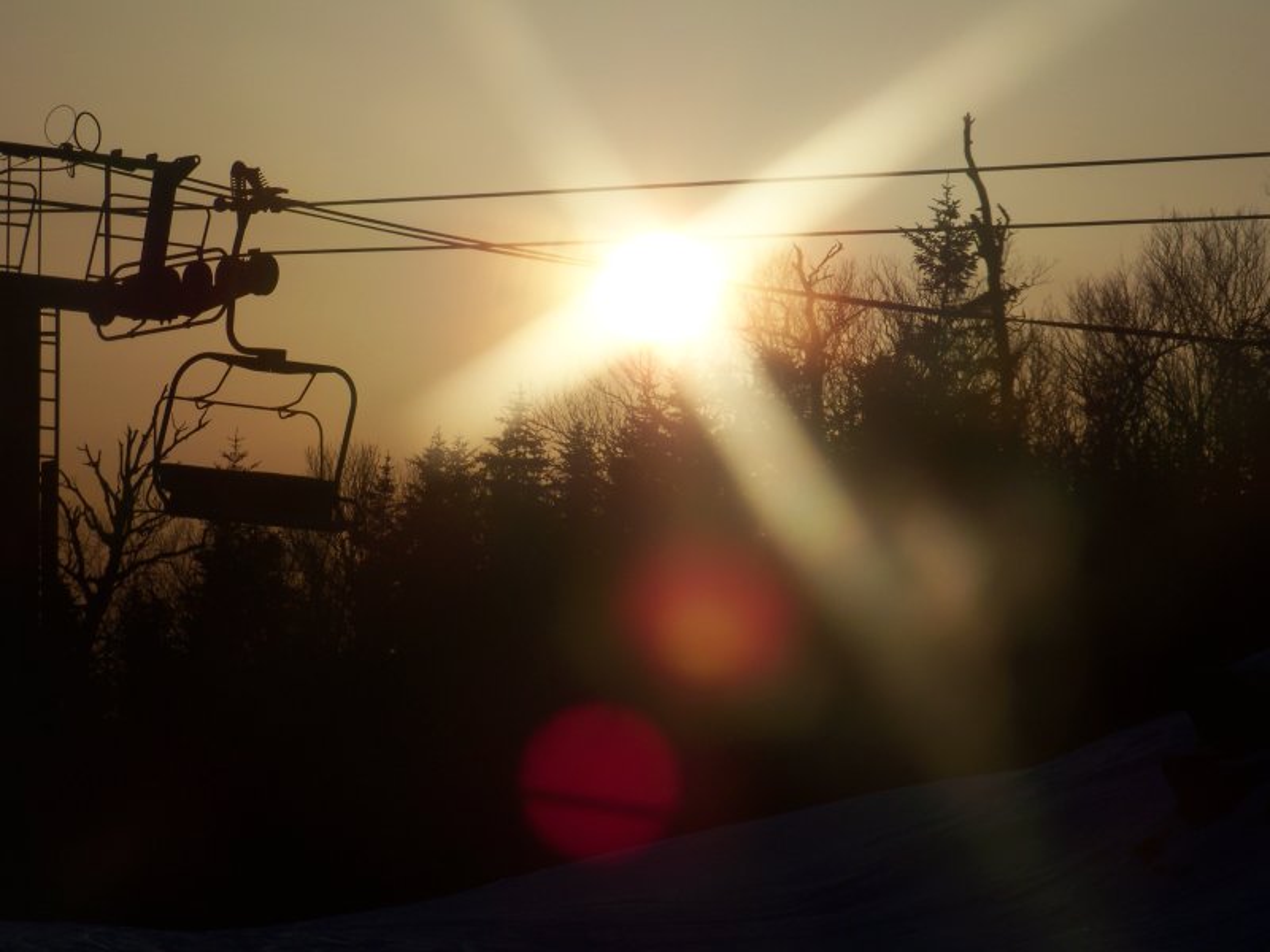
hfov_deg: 7.8
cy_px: 476
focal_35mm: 254
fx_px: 9319
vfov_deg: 5.9
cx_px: 635
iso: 64
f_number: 7.1
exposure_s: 1/1000
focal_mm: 39.8
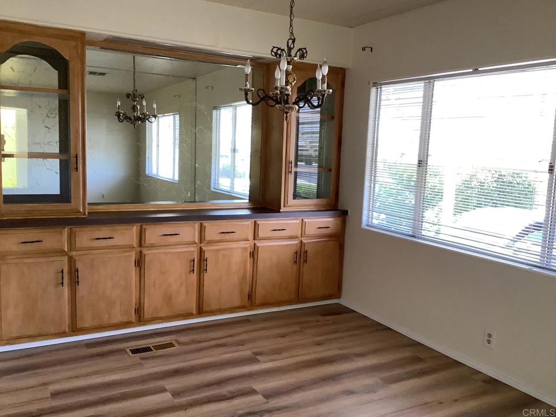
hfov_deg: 58.4
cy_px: 208
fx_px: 498
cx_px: 278
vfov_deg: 45.4
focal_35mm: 31
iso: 100
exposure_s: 1/120
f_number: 2.4
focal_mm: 3.3
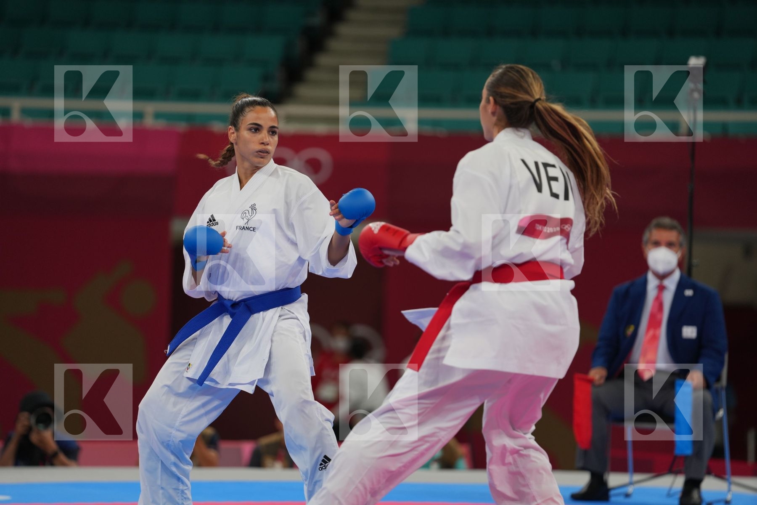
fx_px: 4205
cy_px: 252
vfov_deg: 6.9
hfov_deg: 10.3
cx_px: 378
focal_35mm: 200
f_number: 2.8
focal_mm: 200
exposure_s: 1/1000
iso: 500
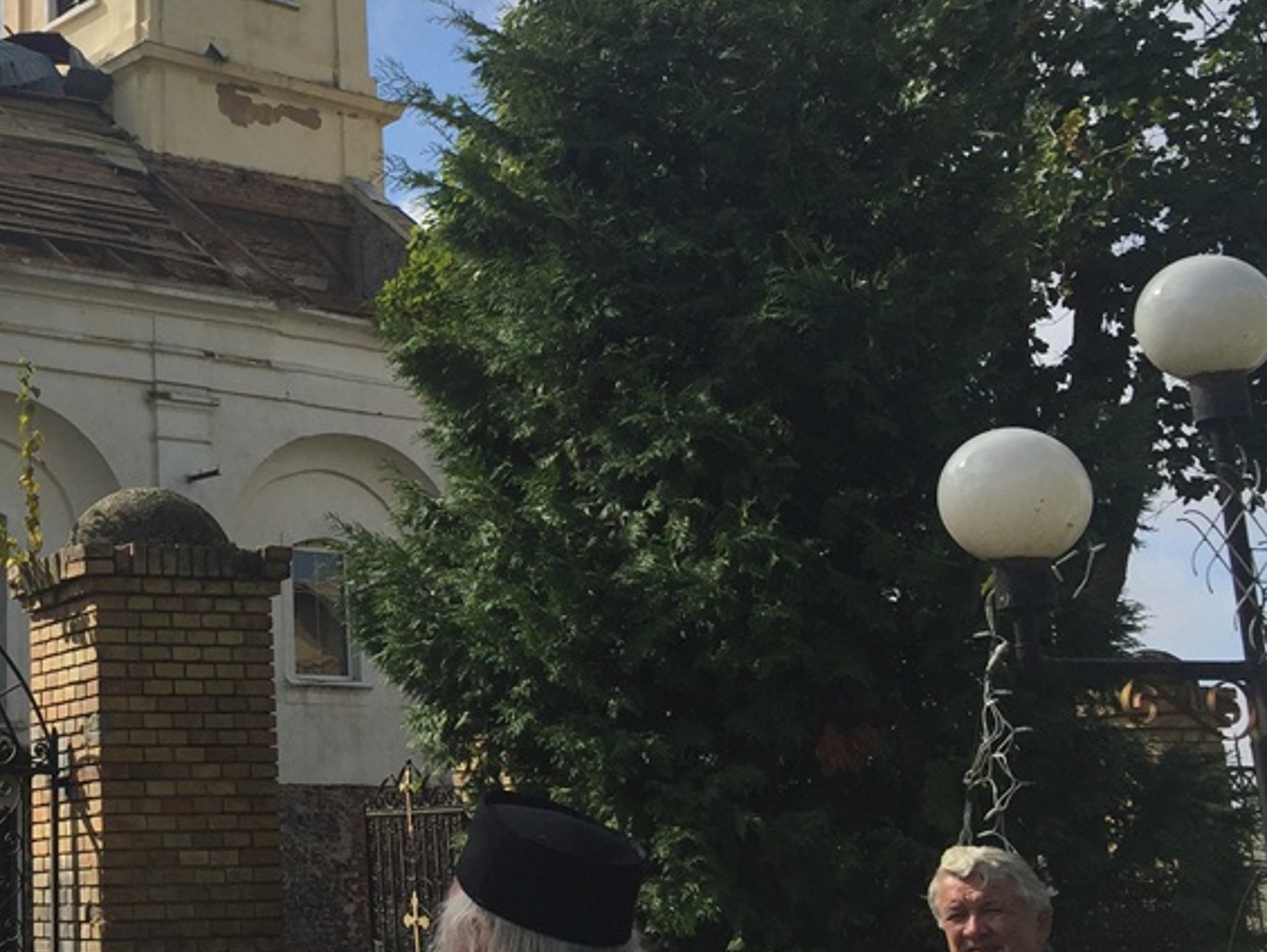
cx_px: 81
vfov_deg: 26.1
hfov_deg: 32.3
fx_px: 2051
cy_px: 404
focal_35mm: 56
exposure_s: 1/2475
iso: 32
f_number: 2.2
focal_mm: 4.15
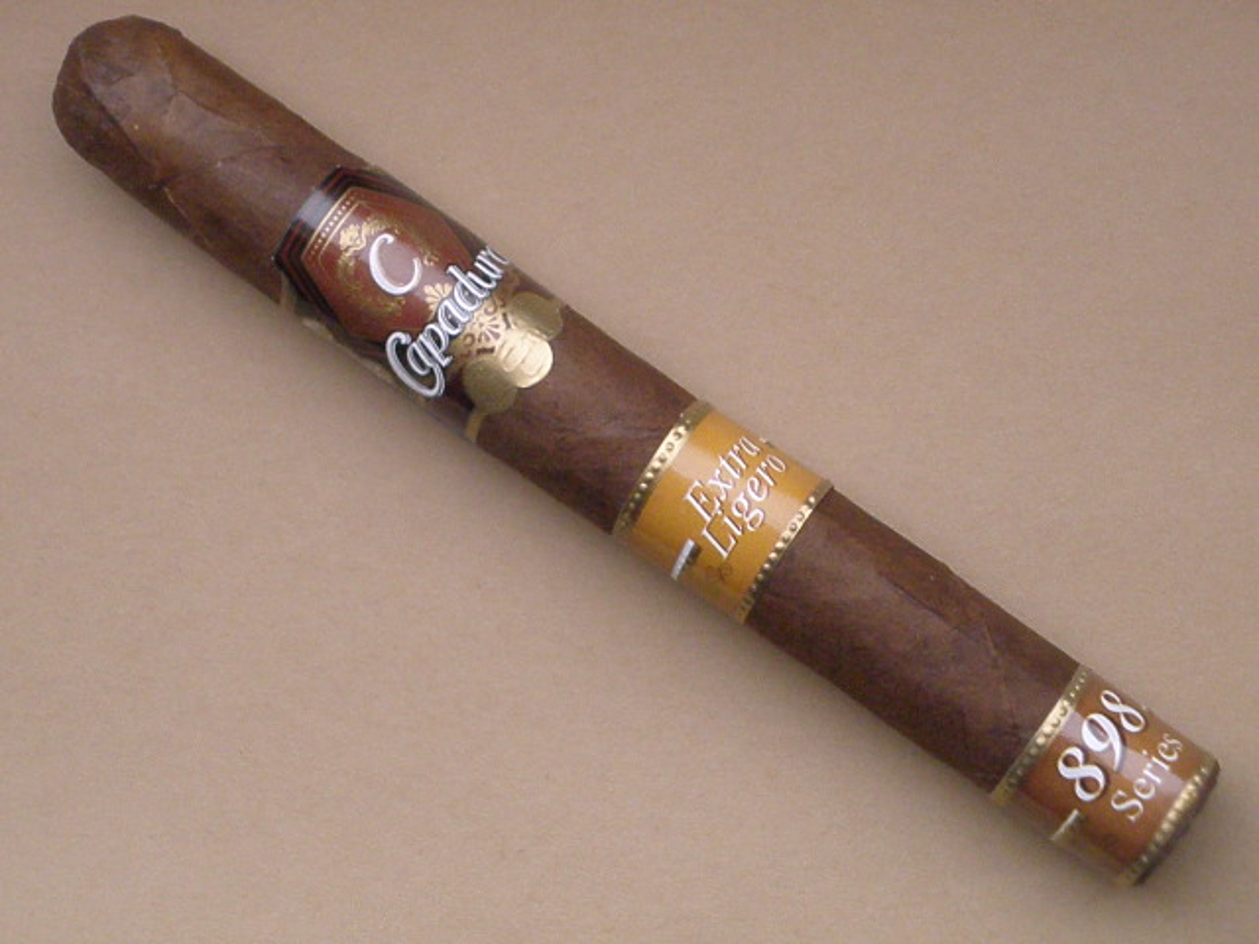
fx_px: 2946
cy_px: 472
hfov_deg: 24.1
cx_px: 630
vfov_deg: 18.2
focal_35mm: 81
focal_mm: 14.1
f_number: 4.8
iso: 1600
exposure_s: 1/80
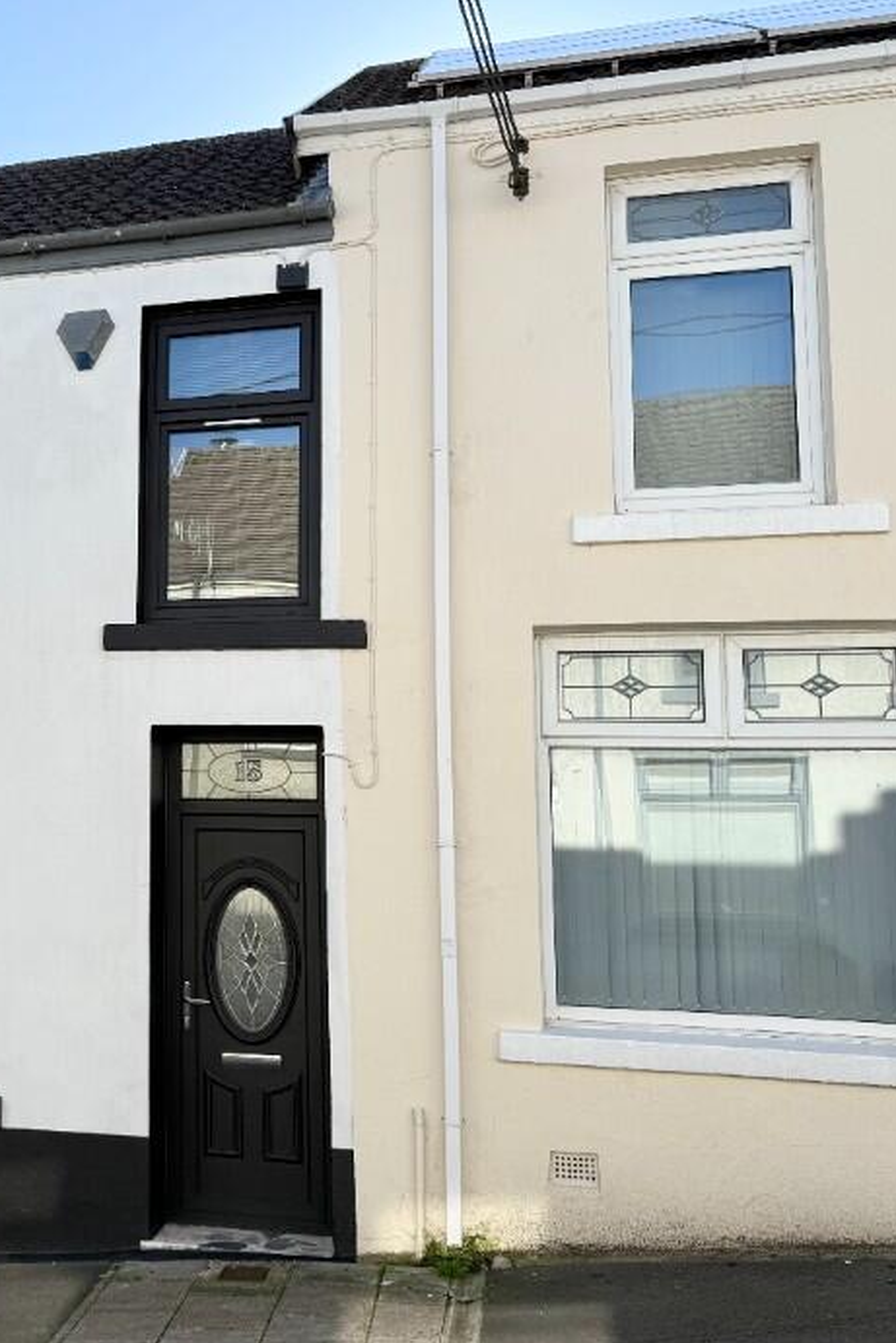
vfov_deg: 51.9
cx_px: 68
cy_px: 665
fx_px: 1381
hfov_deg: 33.8
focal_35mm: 37
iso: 80
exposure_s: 1/2801
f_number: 1.78
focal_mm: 6.76
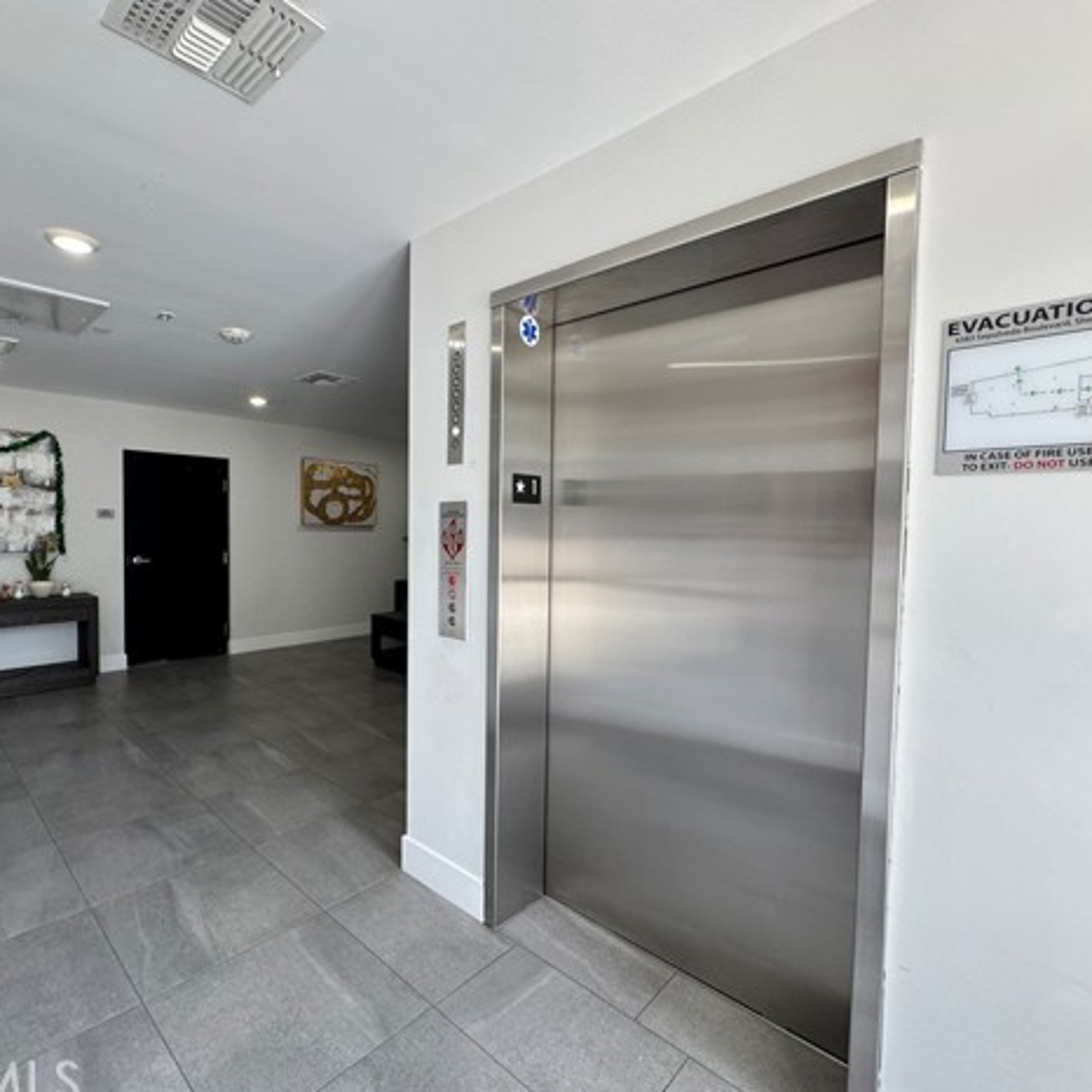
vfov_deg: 84.0
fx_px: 607
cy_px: 553
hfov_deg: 83.5
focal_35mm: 17
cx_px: 476
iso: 160
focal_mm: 2.22
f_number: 2.2
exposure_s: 1/120
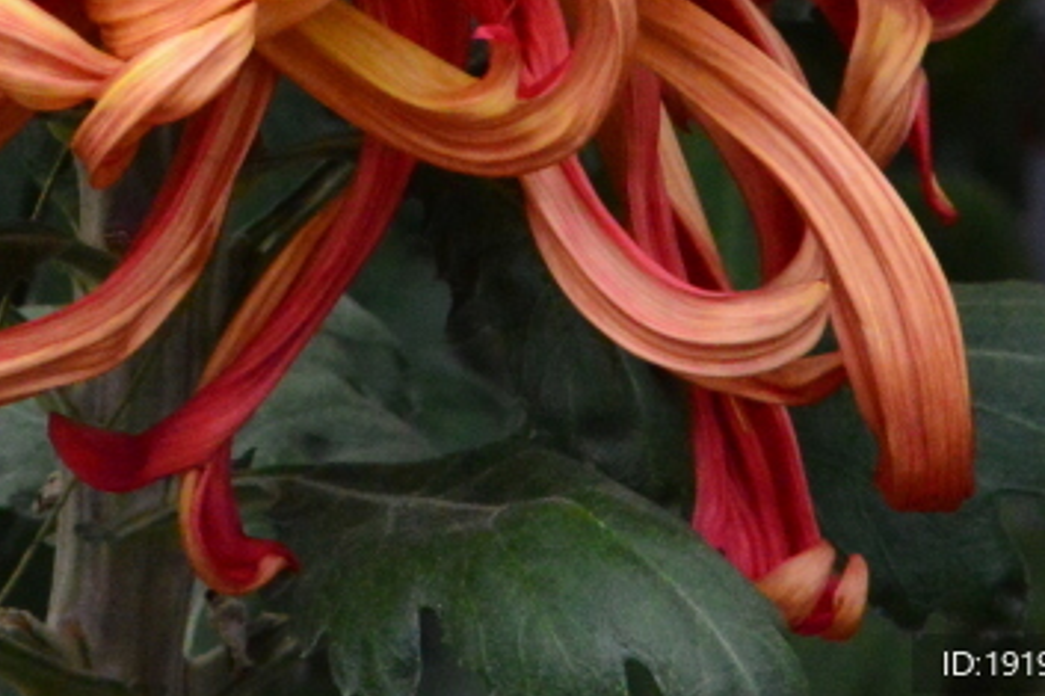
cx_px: 98
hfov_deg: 3.1
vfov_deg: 2.0
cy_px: -286
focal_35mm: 674
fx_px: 19568
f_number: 22
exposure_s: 1/250
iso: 4500
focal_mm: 155
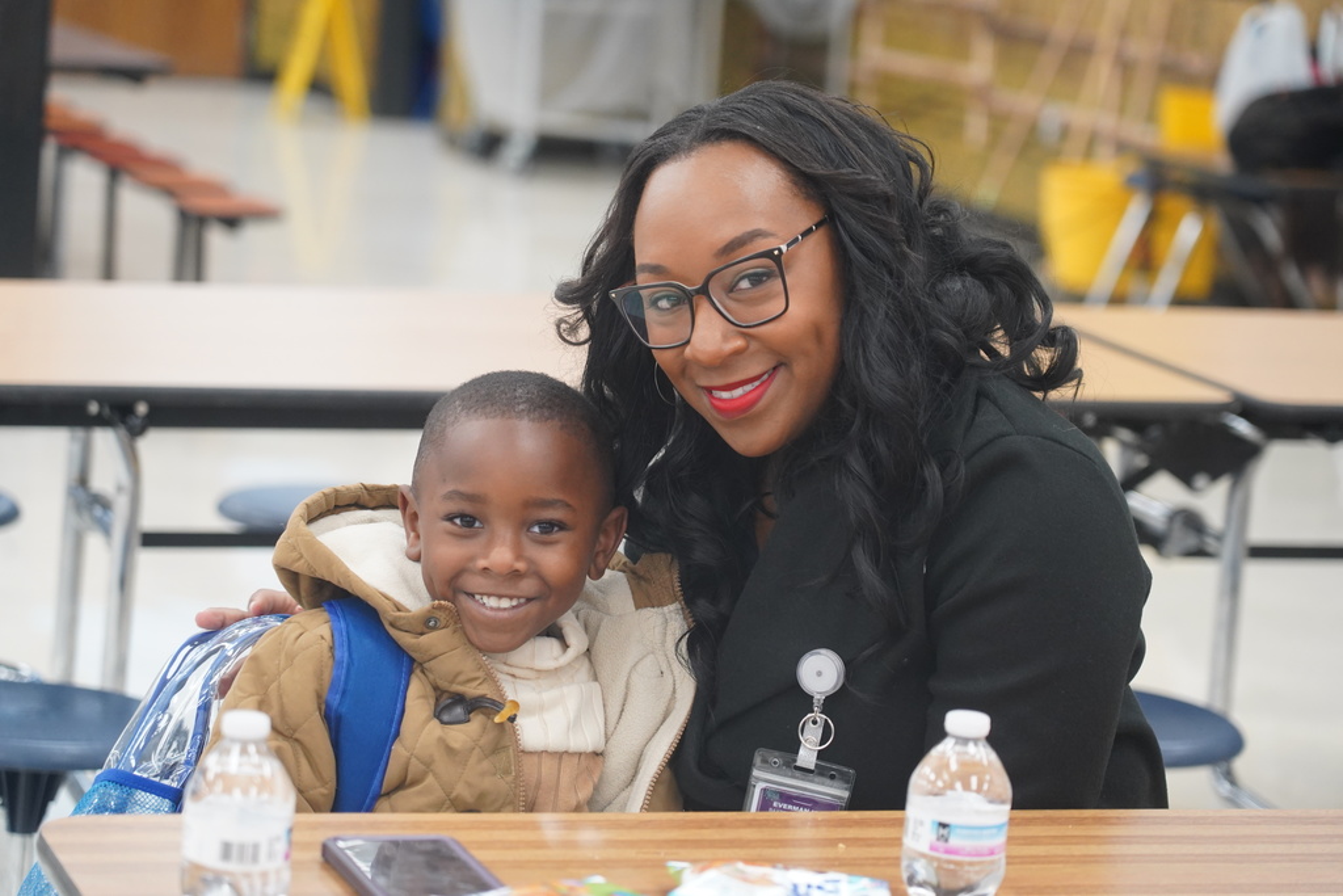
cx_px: 672
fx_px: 3917
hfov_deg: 19.5
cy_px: 448
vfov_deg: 13.0
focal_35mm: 105
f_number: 4
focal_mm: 105
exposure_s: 1/160
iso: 2500
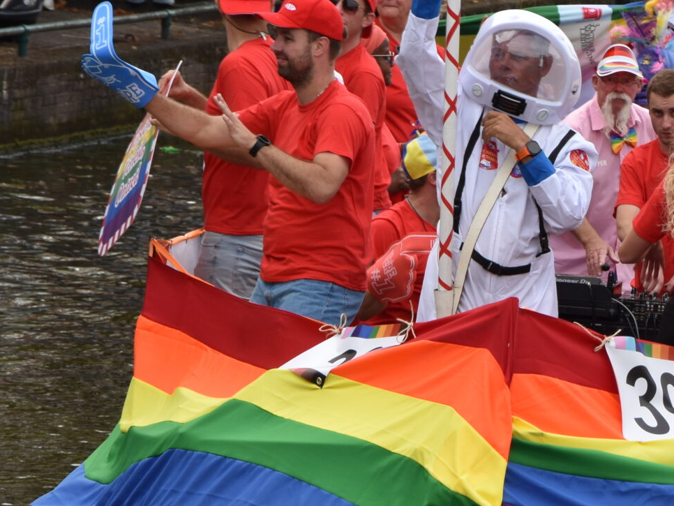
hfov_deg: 4.9
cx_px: 578
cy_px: 294
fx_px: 7815
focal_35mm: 401
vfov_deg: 3.7
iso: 200
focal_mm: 105
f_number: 8
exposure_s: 1/250
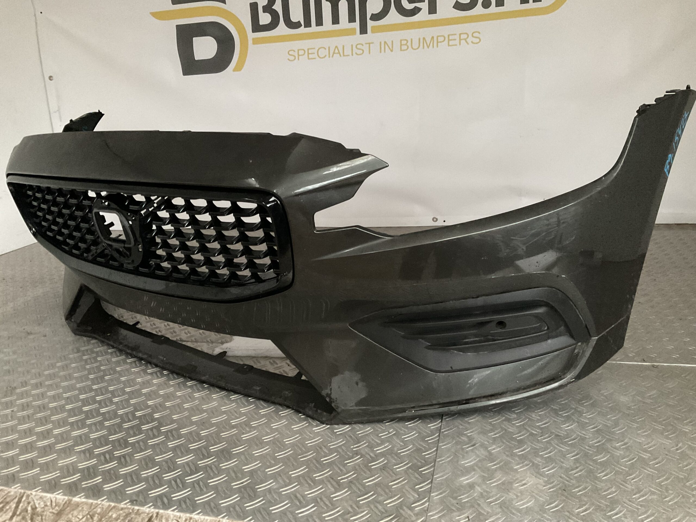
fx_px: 583
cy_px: 261
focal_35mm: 29
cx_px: 348
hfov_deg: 61.7
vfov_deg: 48.2
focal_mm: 3
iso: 500
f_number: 1.8
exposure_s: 1/25
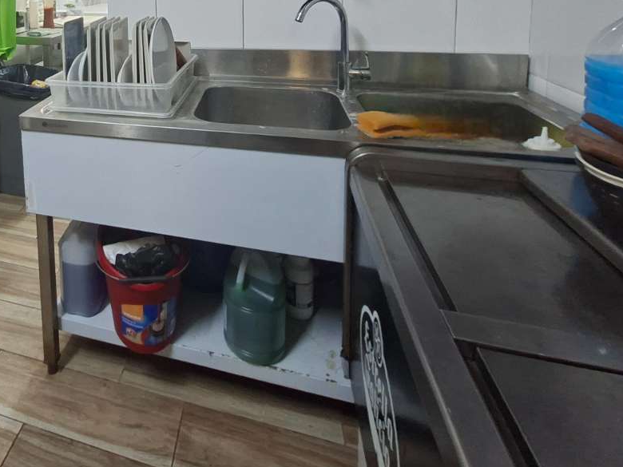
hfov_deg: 61.3
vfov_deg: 47.7
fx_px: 450
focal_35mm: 25
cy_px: 26
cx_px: 92
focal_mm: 1.74
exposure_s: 1/24
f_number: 2.2
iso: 250
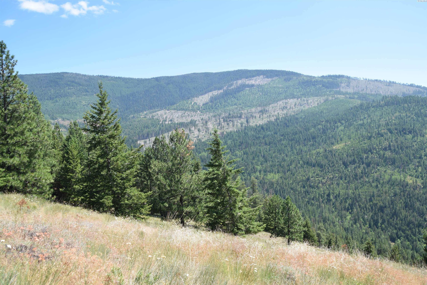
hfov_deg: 61.9
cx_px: 214
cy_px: 142
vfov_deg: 43.6
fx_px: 356
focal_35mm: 30
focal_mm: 20
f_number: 9
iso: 200
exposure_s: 1/320
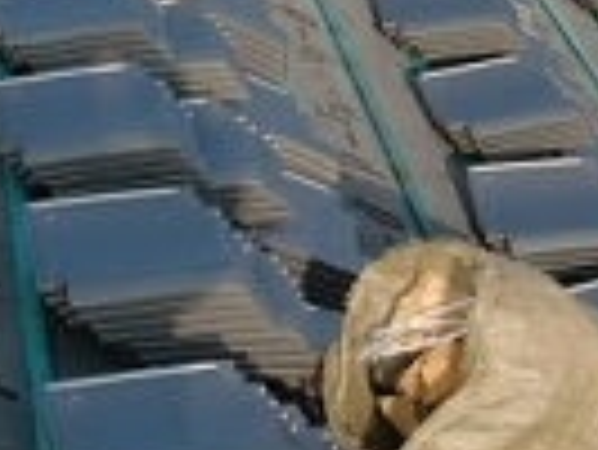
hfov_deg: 15.4
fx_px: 2213
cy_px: 117
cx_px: 288
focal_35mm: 128
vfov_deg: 11.6
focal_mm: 6.66
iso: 64
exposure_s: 1/500
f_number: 3.9
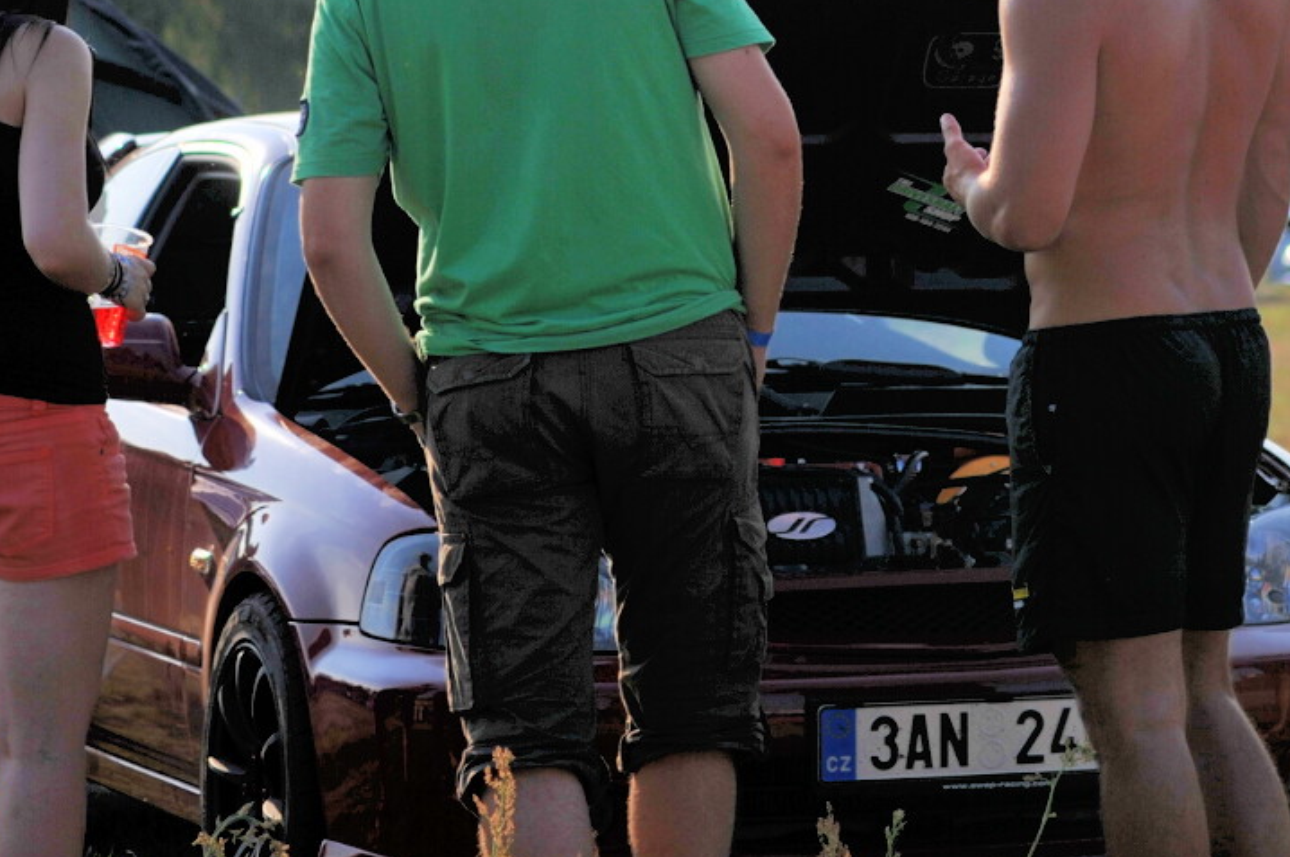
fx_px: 5584
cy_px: 128
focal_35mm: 156
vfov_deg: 8.8
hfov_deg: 13.1
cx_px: 1019
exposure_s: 1/2500
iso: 200
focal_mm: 70
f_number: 4
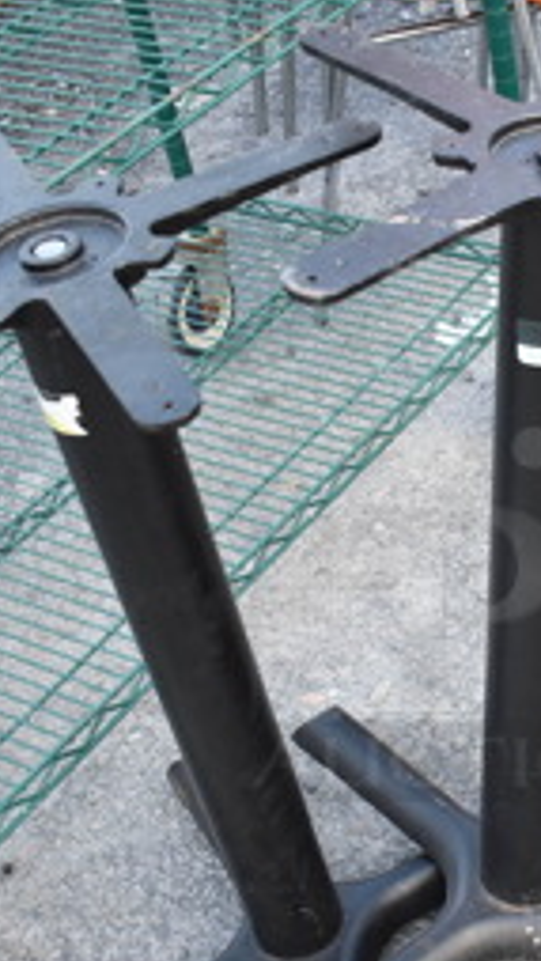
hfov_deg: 17.0
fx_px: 1733
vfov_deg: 30.9
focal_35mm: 68
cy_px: 602
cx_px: 651
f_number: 3.5
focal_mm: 18
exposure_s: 1/250
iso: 800
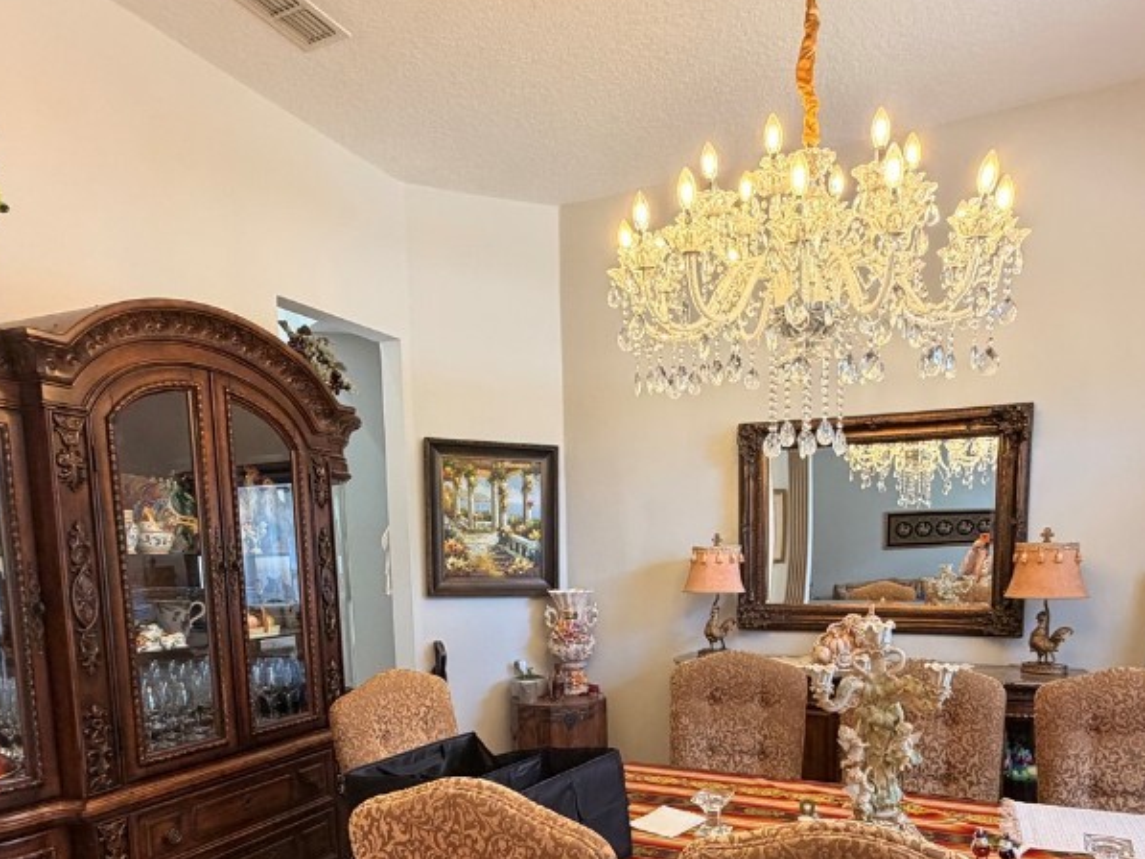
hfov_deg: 71.2
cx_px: 650
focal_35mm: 24
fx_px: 794
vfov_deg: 54.2
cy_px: 646
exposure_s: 1/60
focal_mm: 2.22
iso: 200
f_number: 2.2
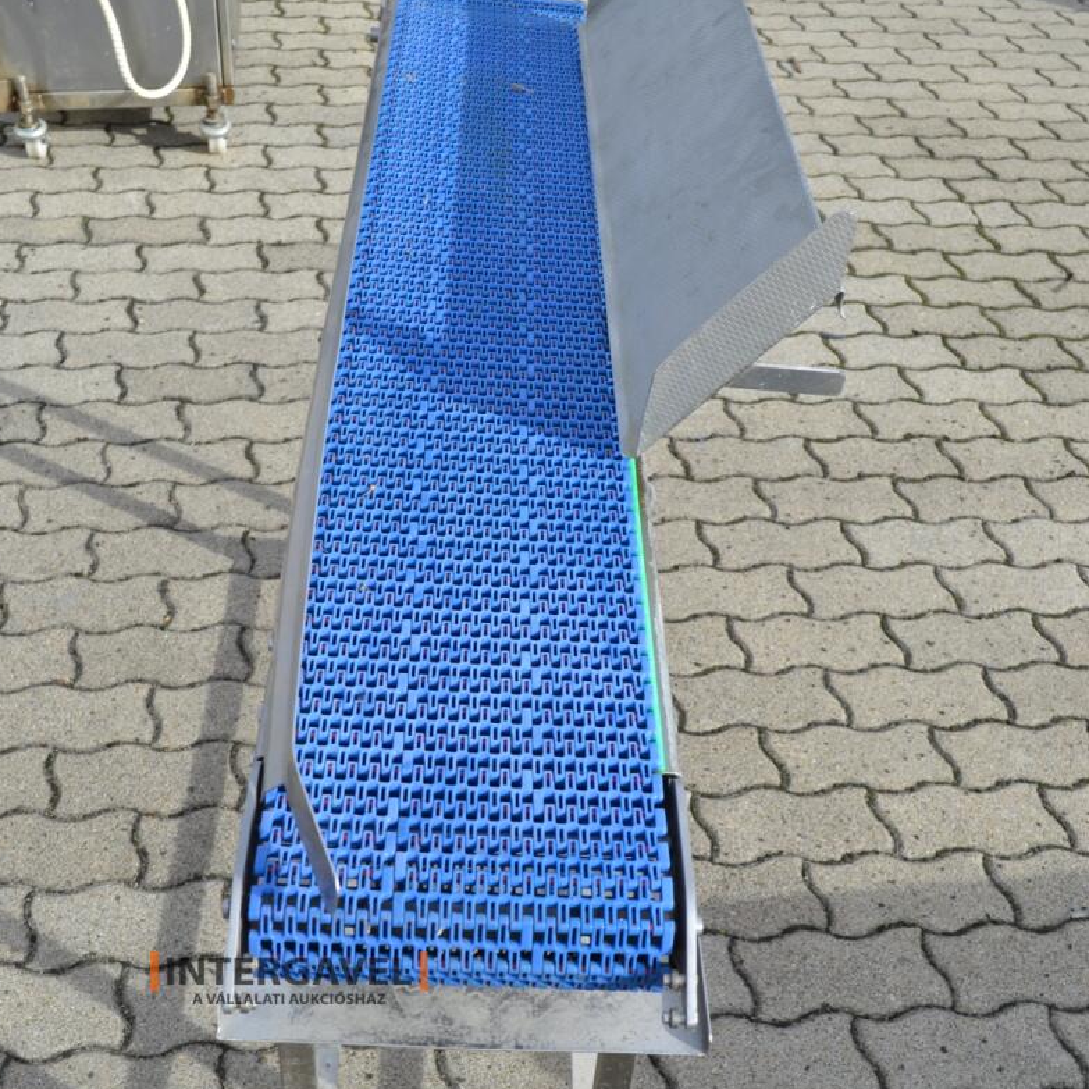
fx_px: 1530
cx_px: 534
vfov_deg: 39.1
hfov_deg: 39.2
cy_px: 606
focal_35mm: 43
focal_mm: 22
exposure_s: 1/200
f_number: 7.1
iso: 100
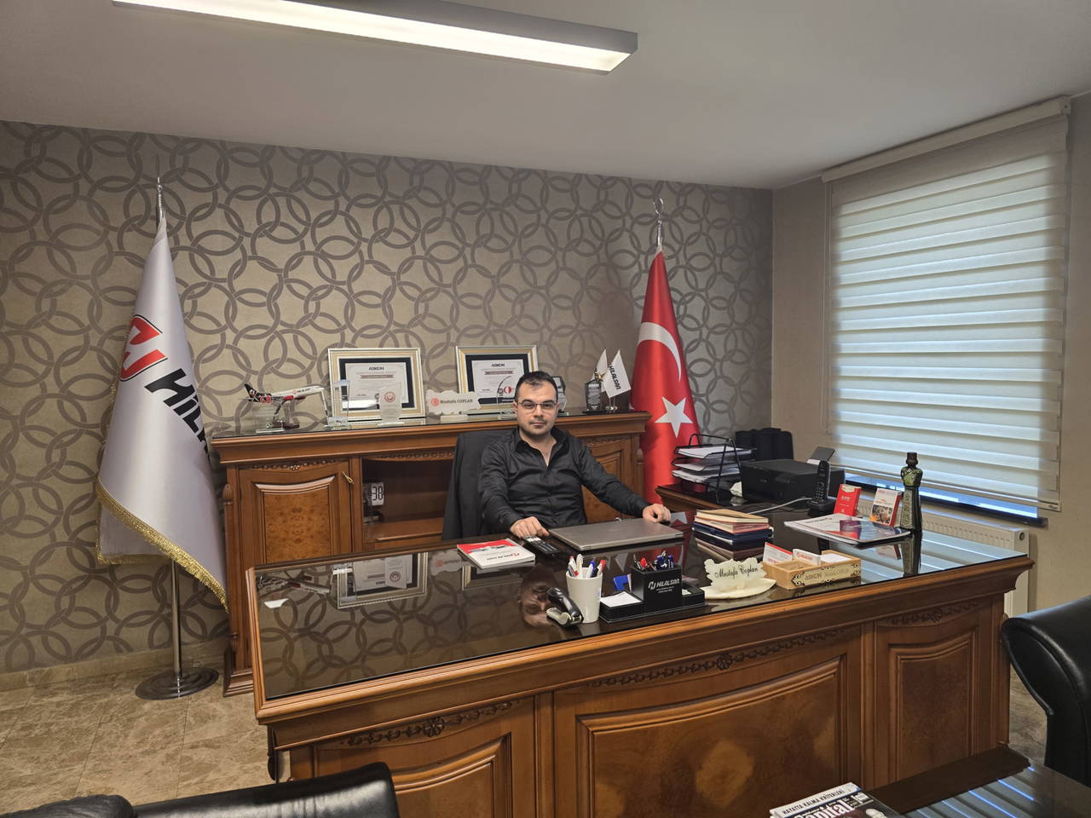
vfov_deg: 58.9
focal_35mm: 23
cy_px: 409
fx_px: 725
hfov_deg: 73.9
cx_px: 546
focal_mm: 6.3
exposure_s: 1/100
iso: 250
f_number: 1.7
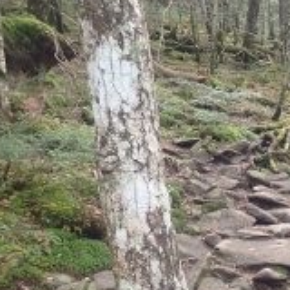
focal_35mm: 62
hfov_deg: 25.3
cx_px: 335
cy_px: 212
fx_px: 588
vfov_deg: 27.4
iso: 200
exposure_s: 1/60
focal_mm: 4.5
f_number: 2
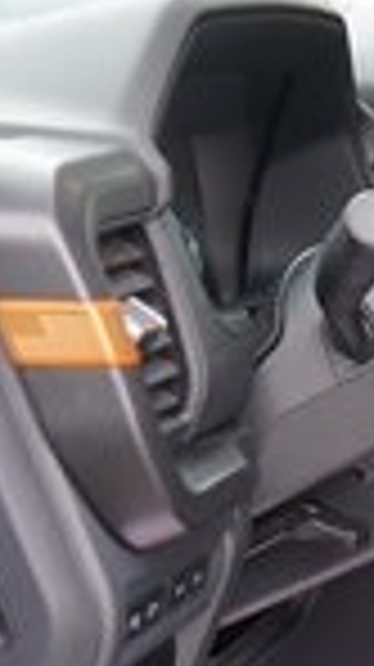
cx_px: 892
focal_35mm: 127
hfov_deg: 8.7
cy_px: 556
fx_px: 2244
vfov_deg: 16.7
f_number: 4
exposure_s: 1/60
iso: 400
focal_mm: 28
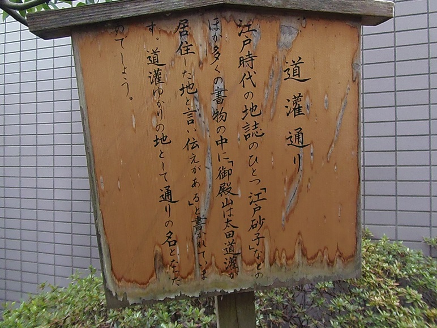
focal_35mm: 24
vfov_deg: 56.8
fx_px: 303
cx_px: 218
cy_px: 164
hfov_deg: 71.6
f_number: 2.9
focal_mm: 4.3
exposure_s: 1/400
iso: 640
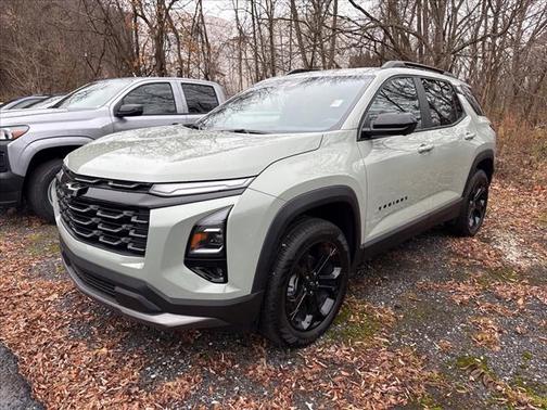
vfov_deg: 56.8
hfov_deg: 71.6
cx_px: 274
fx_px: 379
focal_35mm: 24
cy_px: 205
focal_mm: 6.76
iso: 80
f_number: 1.78
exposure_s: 1/504
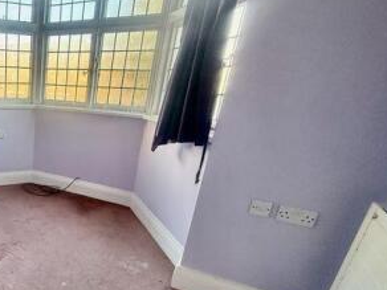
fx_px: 313
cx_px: 7
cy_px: 190
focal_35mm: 28
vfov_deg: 49.0
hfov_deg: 51.8
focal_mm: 2.22
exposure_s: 1/99
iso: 250
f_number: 2.2
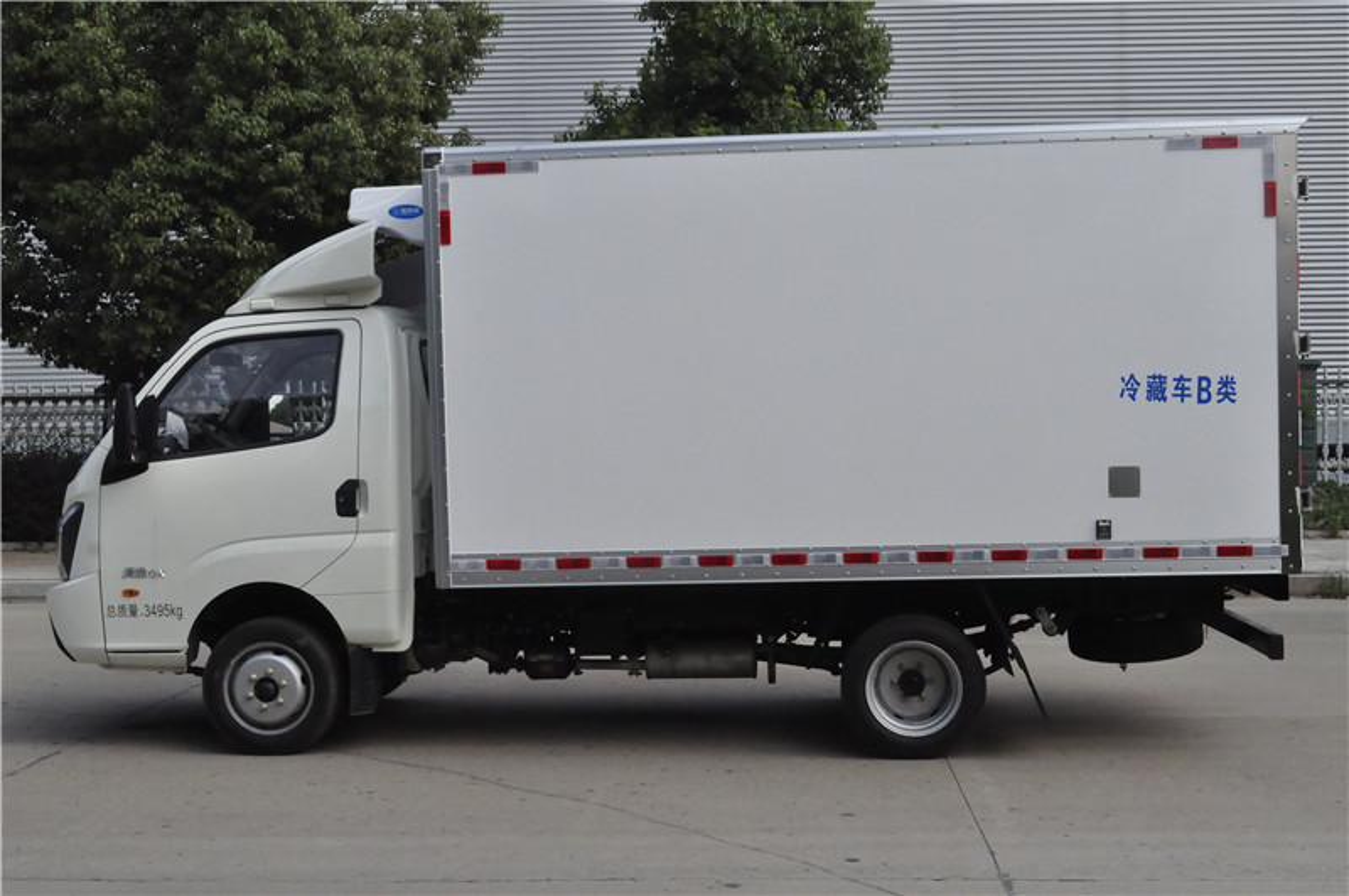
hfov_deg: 45.0
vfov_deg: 30.8
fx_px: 1628
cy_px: 448
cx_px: 674
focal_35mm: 44
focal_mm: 29
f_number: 10
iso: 2500
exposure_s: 1/3200
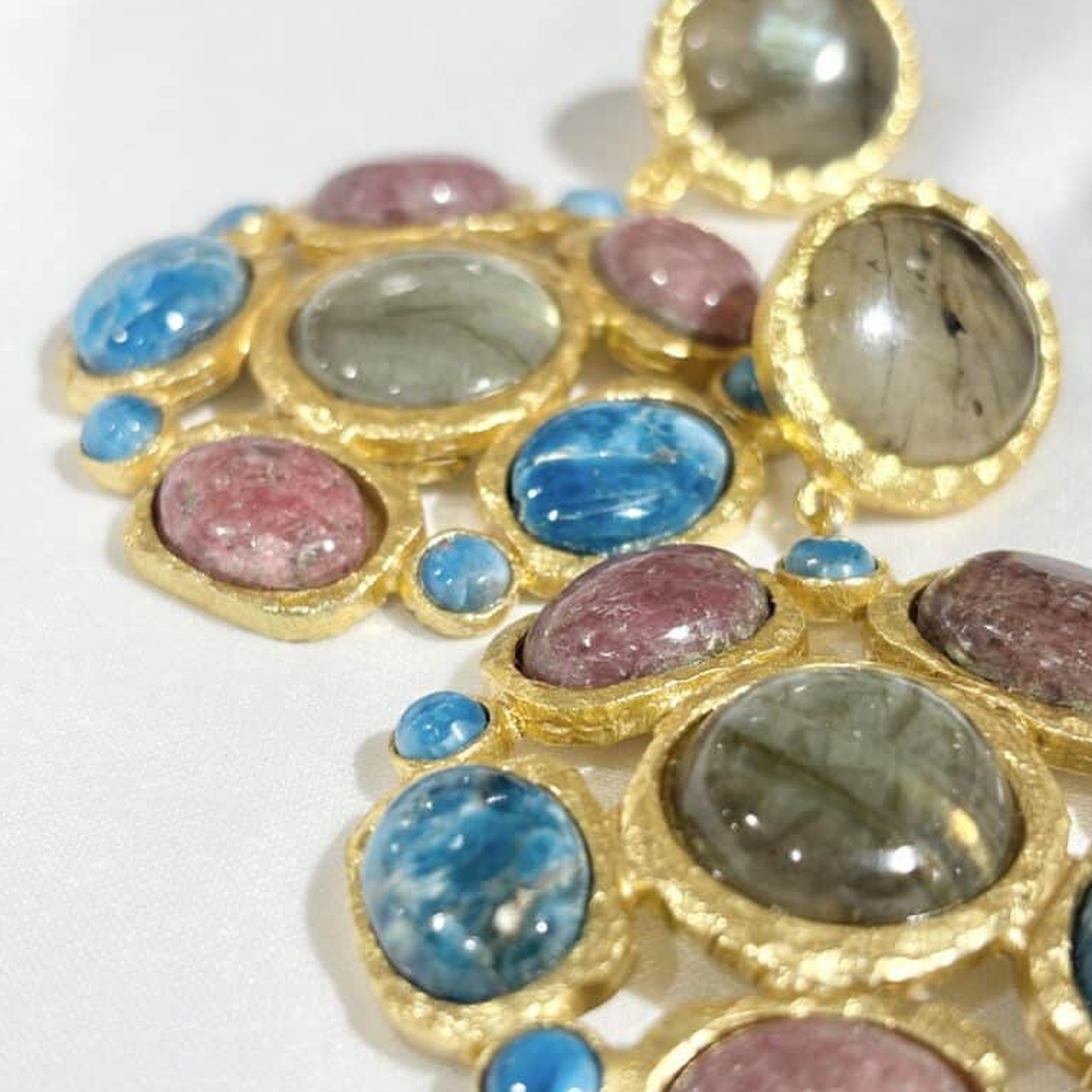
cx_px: 550
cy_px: 639
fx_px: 2213
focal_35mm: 62
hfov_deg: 27.7
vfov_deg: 27.7
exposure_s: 1/100
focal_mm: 5.96
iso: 32
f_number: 1.6
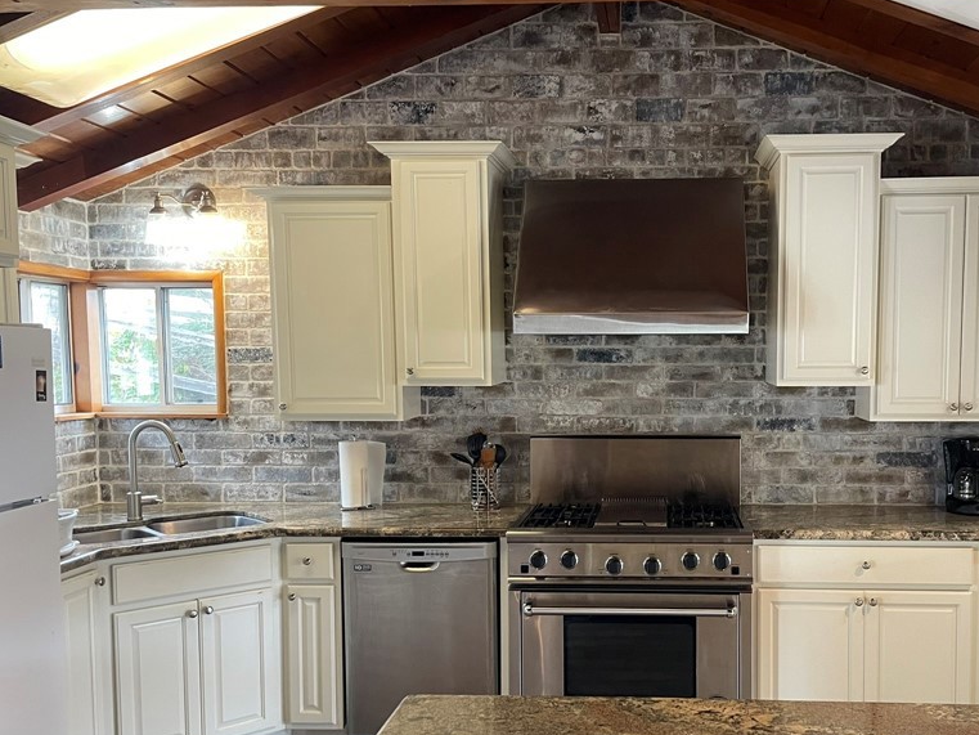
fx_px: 990
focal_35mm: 35
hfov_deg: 52.2
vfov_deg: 40.5
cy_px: 440
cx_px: 596
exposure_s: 1/60
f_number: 1.6
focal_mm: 4.2
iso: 200
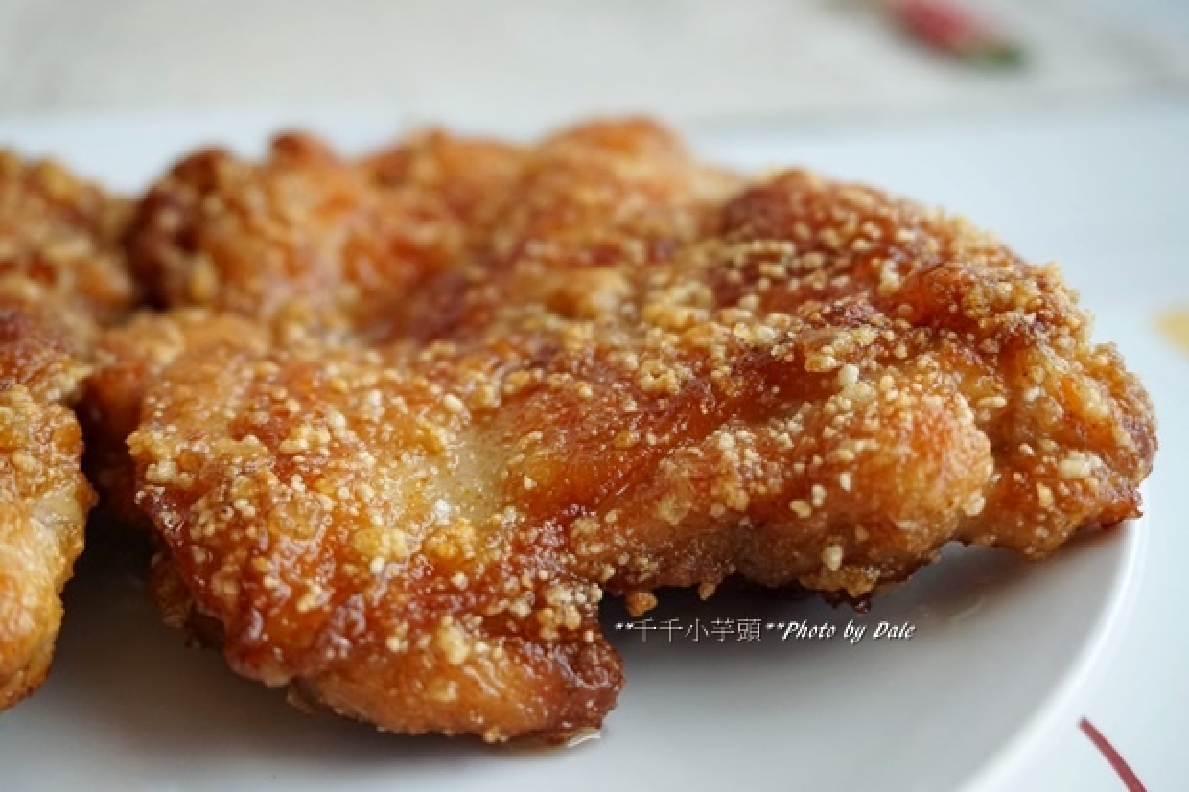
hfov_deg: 43.6
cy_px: 396
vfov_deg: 29.8
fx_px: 1486
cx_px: 594
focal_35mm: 45
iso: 1250
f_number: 5
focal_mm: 30
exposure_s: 1/60
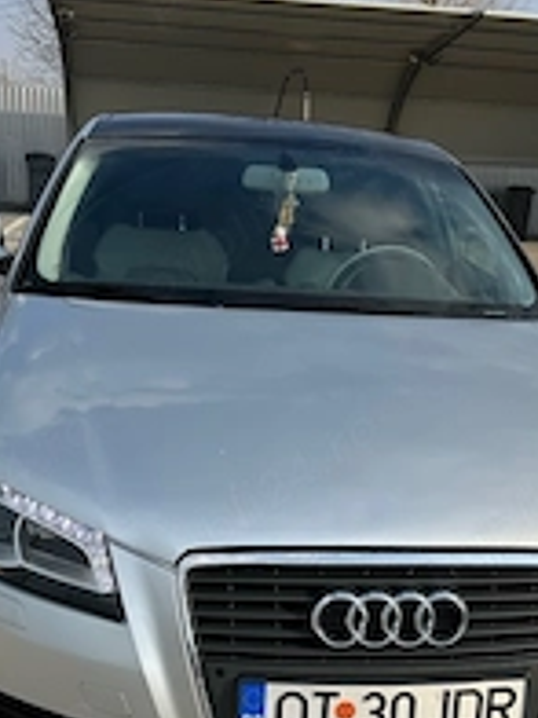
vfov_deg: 37.9
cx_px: 333
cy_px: 546
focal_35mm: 49
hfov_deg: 29.6
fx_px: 1015
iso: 80
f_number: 1.78
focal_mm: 6.86
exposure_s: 1/2809
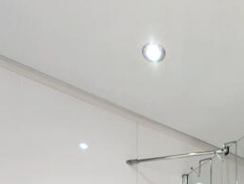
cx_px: 196
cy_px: 350
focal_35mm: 47
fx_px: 332
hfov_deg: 38.8
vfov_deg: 20.0
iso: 55
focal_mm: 2.02
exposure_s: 1/40.7
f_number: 1.7
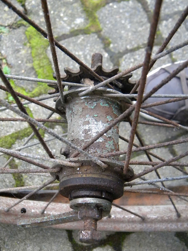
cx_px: 94
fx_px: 340
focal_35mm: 47
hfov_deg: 30.9
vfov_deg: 40.4
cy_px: 126
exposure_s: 1/62.1
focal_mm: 8.6
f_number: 3.9
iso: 400
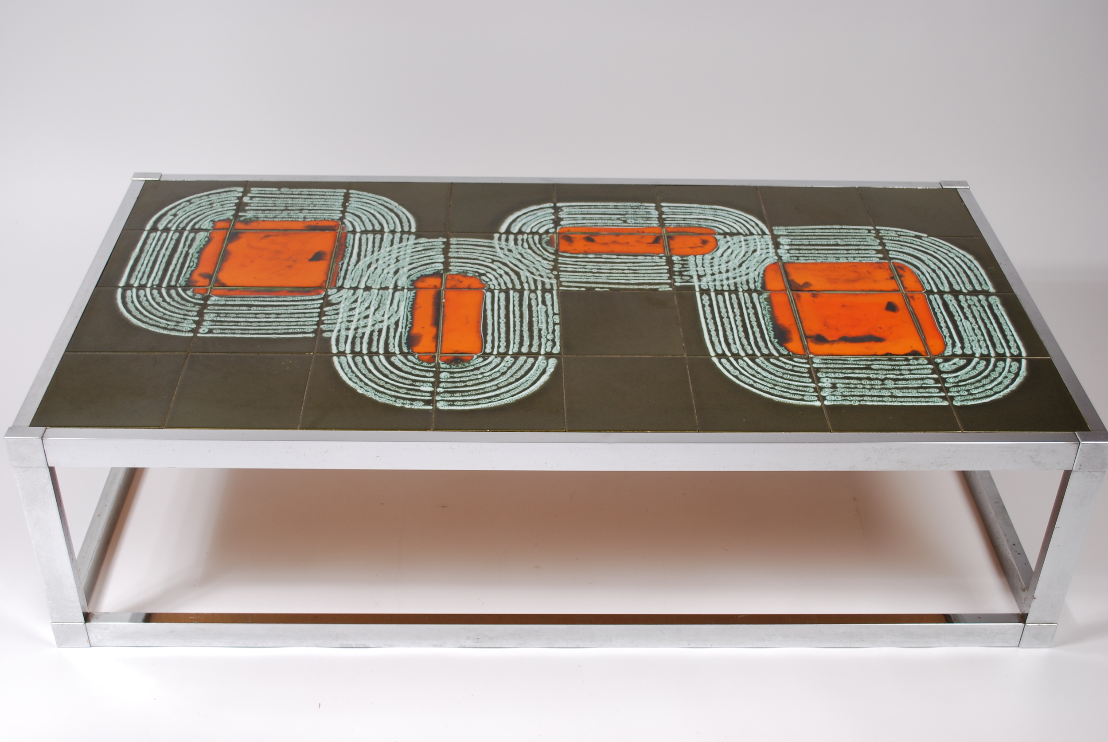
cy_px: 371
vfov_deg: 30.0
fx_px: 1387
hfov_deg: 43.6
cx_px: 554
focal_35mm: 45
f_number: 5.6
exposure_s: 1/20
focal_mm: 30
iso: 100
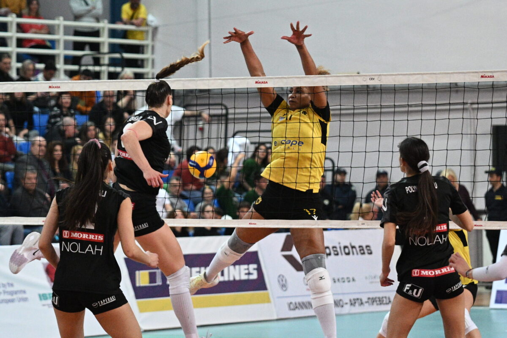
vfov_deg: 13.4
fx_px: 1436
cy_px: 169
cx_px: 254
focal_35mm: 102
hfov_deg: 20.0
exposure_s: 1/800
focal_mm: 102
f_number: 2.8
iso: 3200
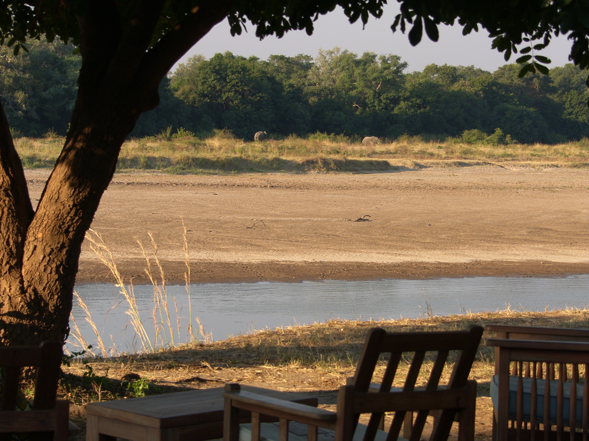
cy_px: 220
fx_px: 2042
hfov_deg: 16.4
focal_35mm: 120
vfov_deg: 12.3
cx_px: 294
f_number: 4.6
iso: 50
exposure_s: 1/250
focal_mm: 31
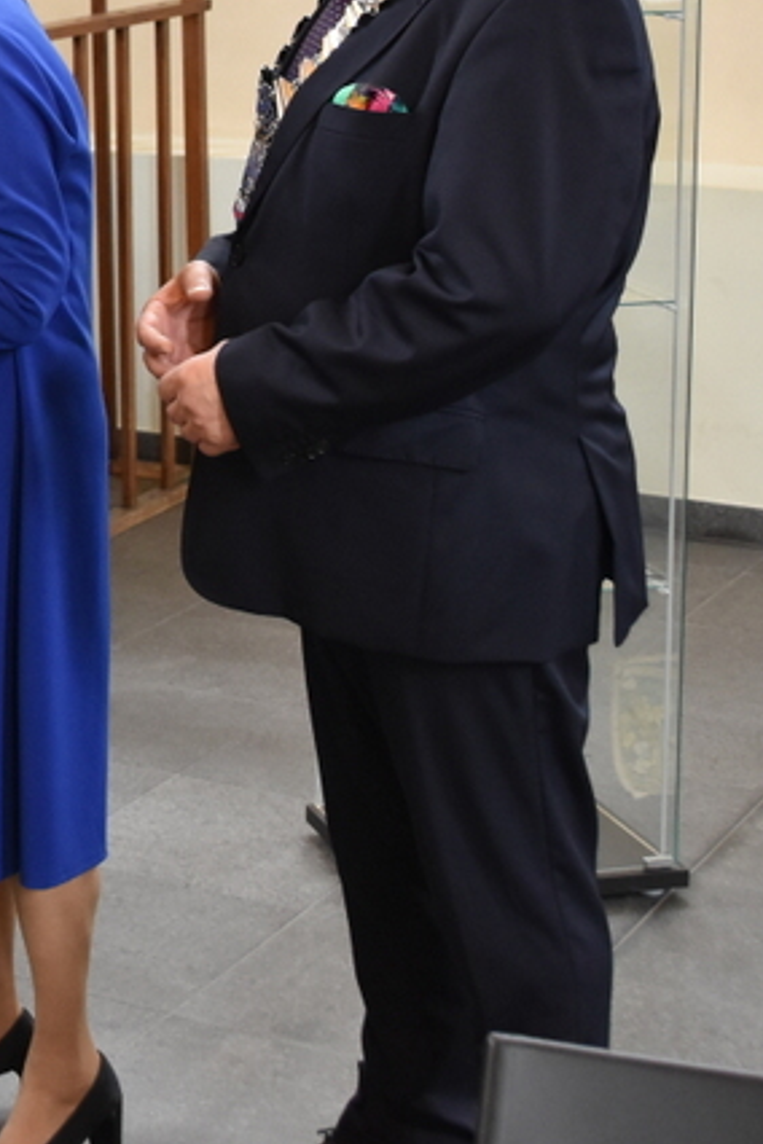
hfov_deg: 14.2
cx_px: -169
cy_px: 132
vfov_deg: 21.5
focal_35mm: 93
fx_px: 2956
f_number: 3.8
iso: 1100
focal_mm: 22
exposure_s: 1/30
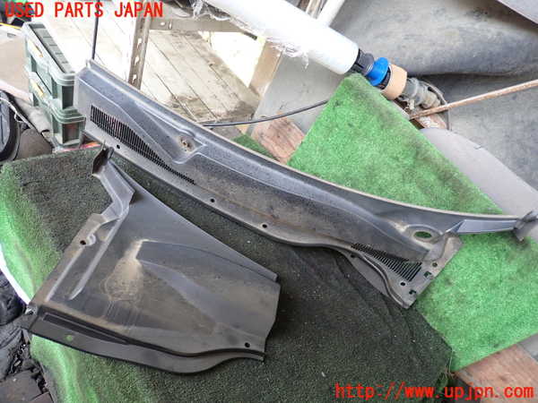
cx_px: 269
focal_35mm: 25
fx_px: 389
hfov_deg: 69.4
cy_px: 202
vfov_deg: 54.9
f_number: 2
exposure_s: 1/60
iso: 160
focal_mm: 4.5
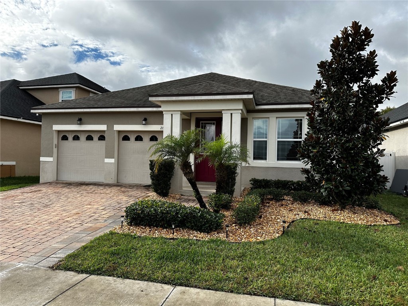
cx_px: 204
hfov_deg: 71.6
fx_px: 283
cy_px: 153
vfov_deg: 56.8
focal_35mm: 24
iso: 80
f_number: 1.78
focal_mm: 6.86
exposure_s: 1/3717
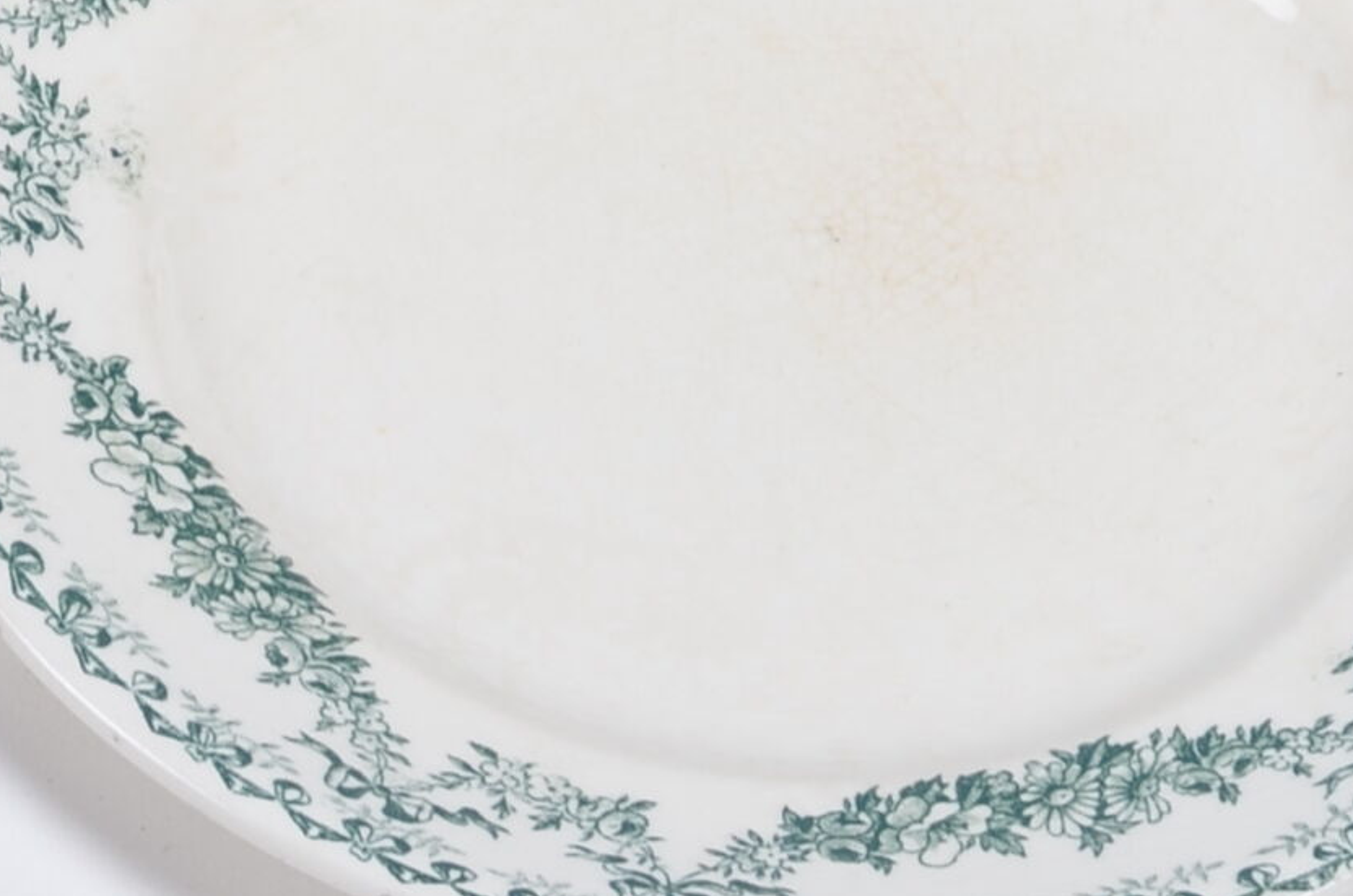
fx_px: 12489
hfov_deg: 6.1
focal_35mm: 333
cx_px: -1072
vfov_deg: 4.0
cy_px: -1072
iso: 100
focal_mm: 50
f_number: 11
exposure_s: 1/125
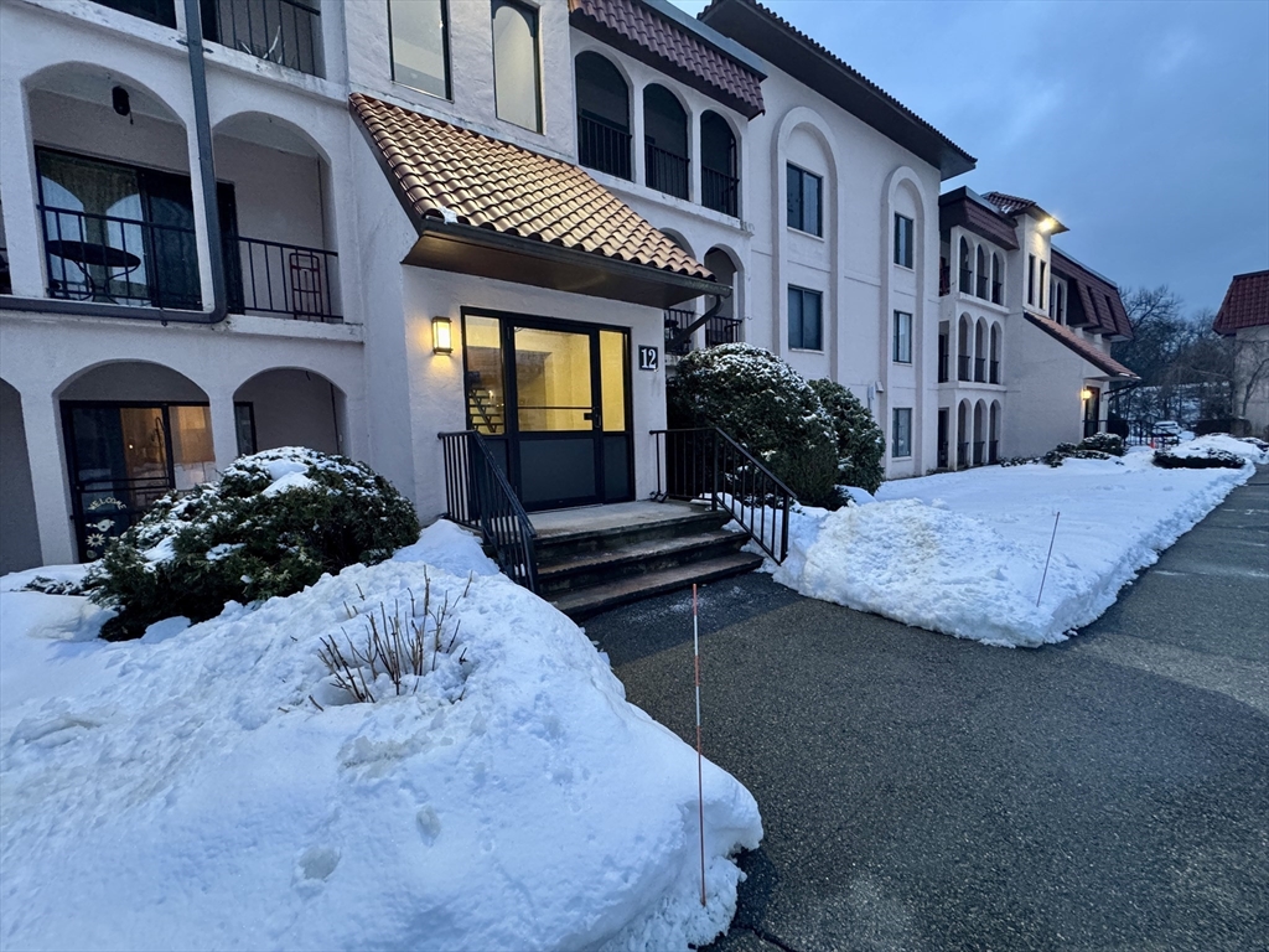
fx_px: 513
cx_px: 634
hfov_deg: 102.1
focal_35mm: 14
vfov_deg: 85.7
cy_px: 476
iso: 500
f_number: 2.2
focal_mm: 2.22
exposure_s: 1/60
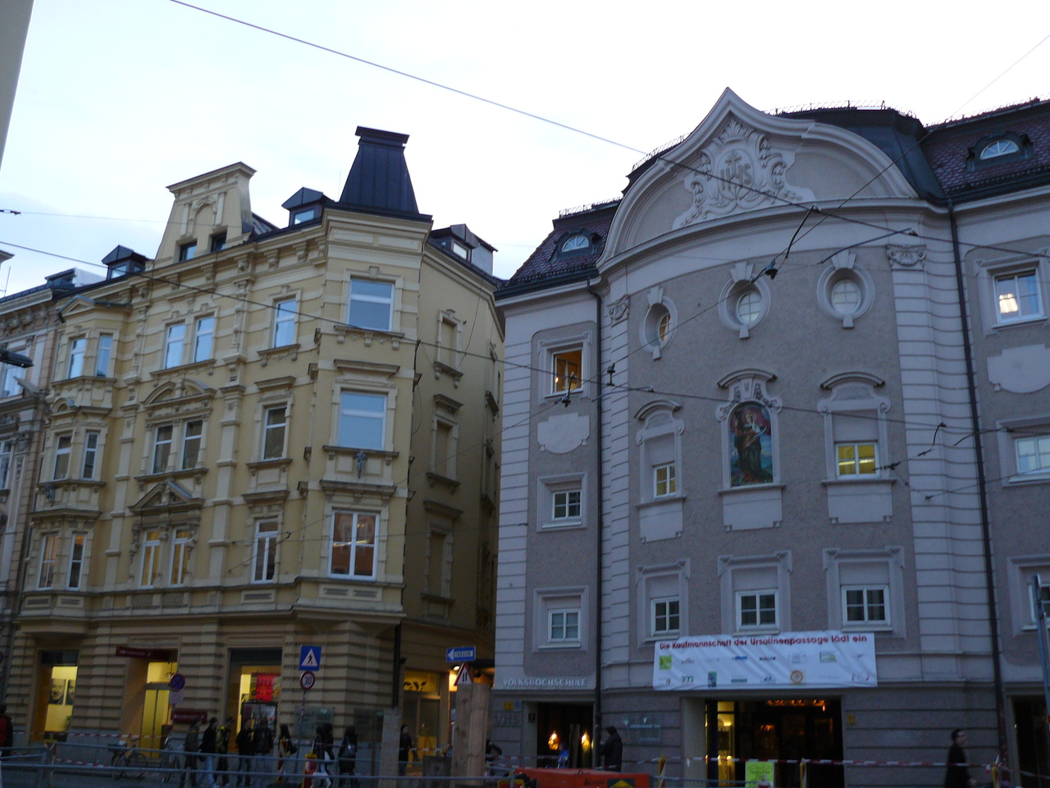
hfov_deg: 51.4
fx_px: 1092
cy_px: 394
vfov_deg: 39.7
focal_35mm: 36
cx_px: 525
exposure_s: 1/30
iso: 100
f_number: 2.8
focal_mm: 6
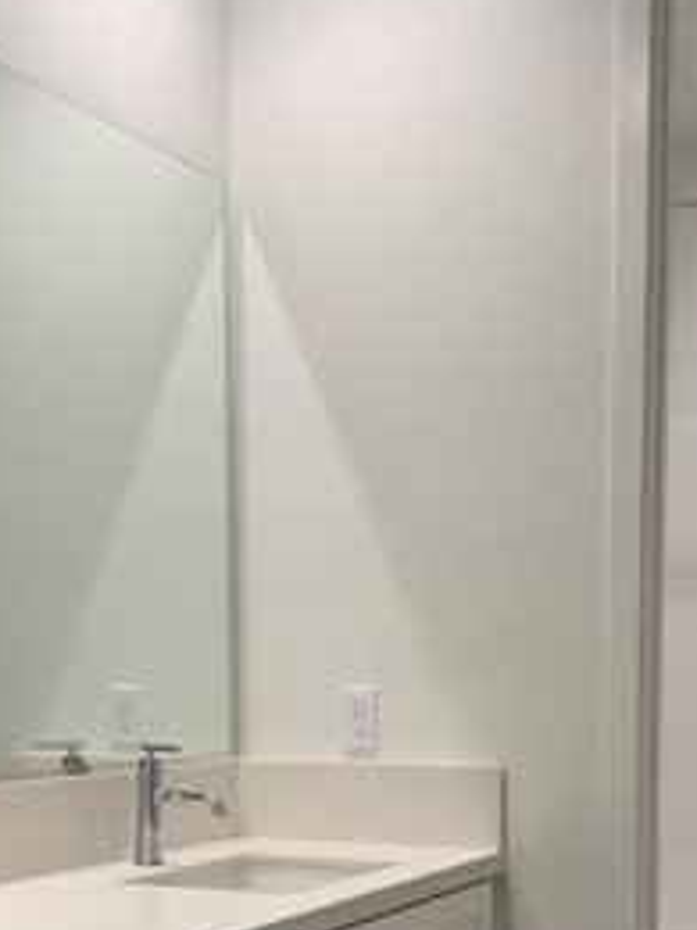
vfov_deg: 31.8
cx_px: 354
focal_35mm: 59
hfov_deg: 24.8
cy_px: 751
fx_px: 1584
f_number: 1.78
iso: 80
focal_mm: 6.76
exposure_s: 1/120
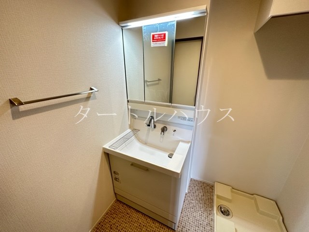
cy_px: 116
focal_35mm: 14
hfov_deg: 102.1
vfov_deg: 85.7
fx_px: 125
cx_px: 154
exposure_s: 1/60
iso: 200
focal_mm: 2.22
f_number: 2.2
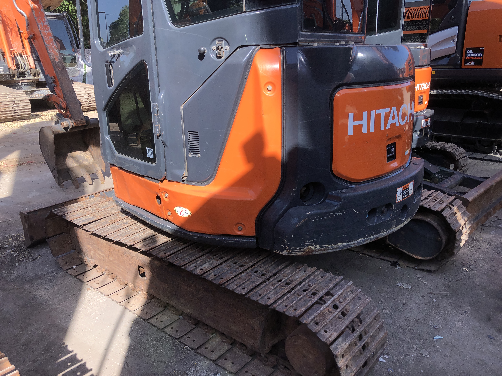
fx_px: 406
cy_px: 188
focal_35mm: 28
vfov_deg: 49.7
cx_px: 251
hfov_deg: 63.4
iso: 20
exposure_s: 1/960
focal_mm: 3.99
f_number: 1.8
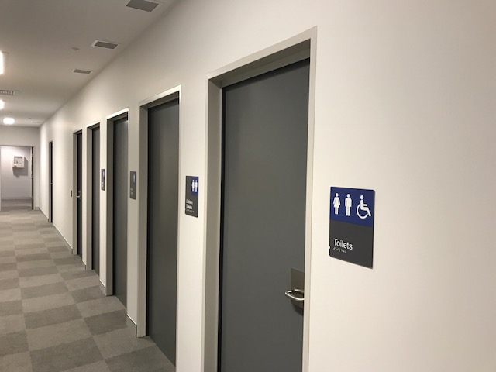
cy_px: 186
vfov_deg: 49.7
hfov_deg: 63.4
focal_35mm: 28
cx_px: 248
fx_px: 401
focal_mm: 3.99
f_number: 1.8
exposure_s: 1/17
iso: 40
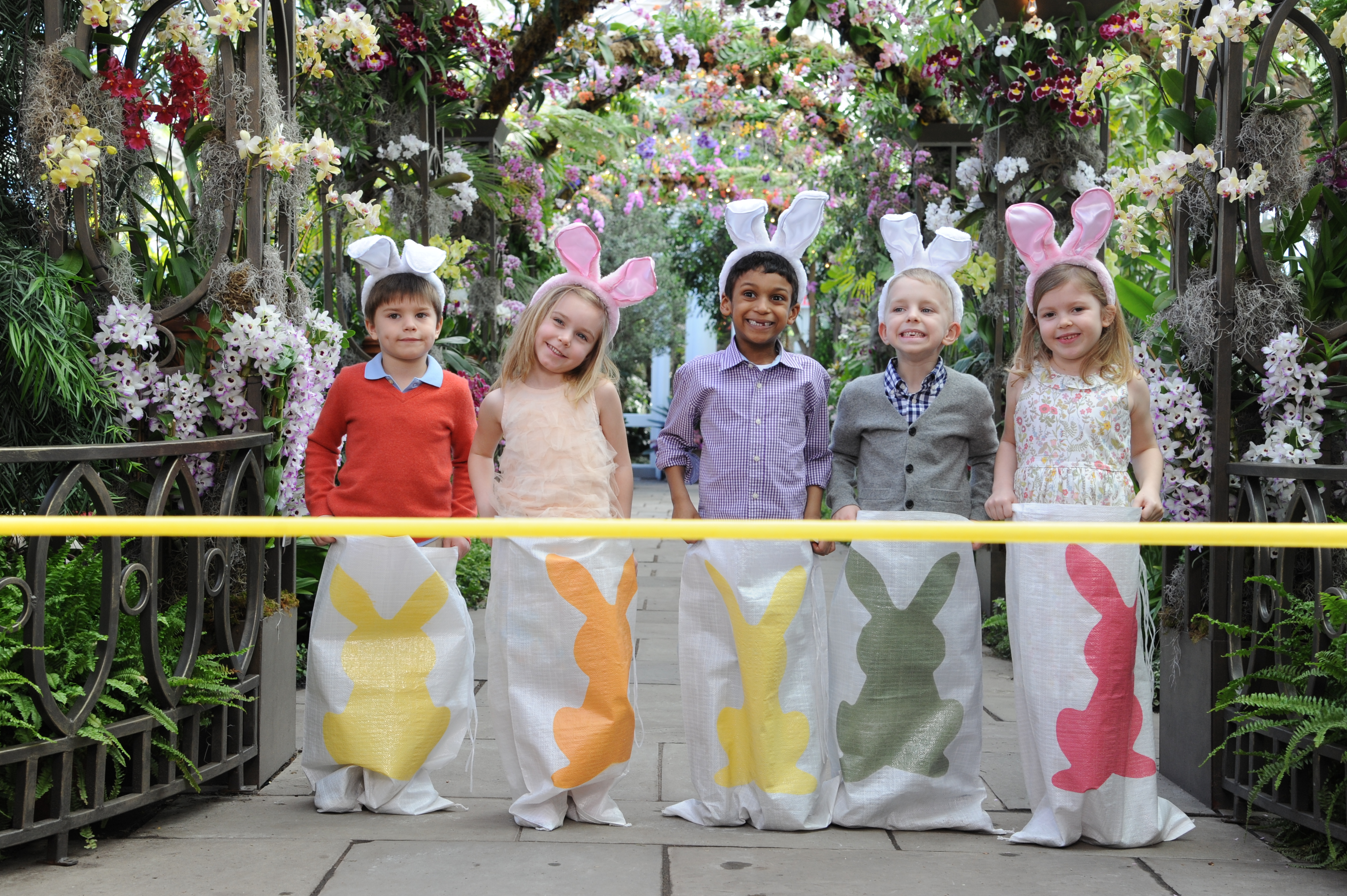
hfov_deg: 36.9
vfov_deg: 25.0
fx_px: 2019
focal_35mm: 54
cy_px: 450
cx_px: 681
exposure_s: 1/200
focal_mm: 50
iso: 640
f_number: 5.6
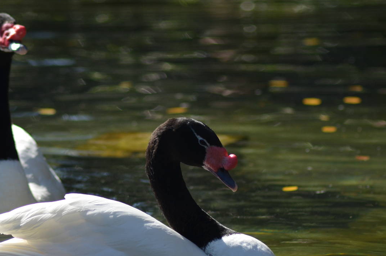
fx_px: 4664
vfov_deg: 3.1
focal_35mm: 436
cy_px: 178
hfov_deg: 4.7
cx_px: 135
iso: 400
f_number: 5.6
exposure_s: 1/2000
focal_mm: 195
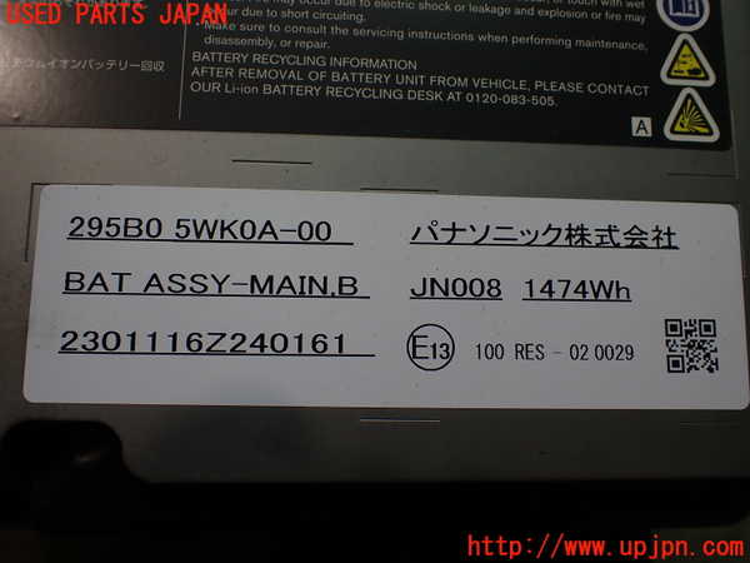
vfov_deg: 46.8
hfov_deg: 60.0
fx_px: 650
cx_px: 375
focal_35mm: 30
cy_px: 282
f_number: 2.3
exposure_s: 1/125
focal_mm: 5.4
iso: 125
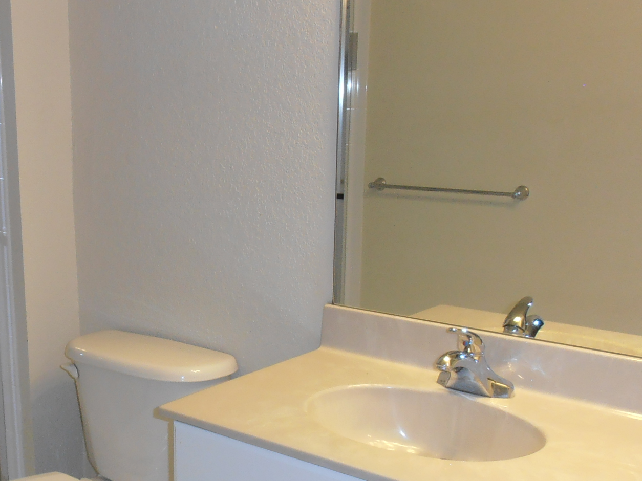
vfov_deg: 29.5
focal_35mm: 49
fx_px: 909
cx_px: 182
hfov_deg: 38.2
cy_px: 320
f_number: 3
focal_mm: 4.2
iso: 125
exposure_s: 1/30
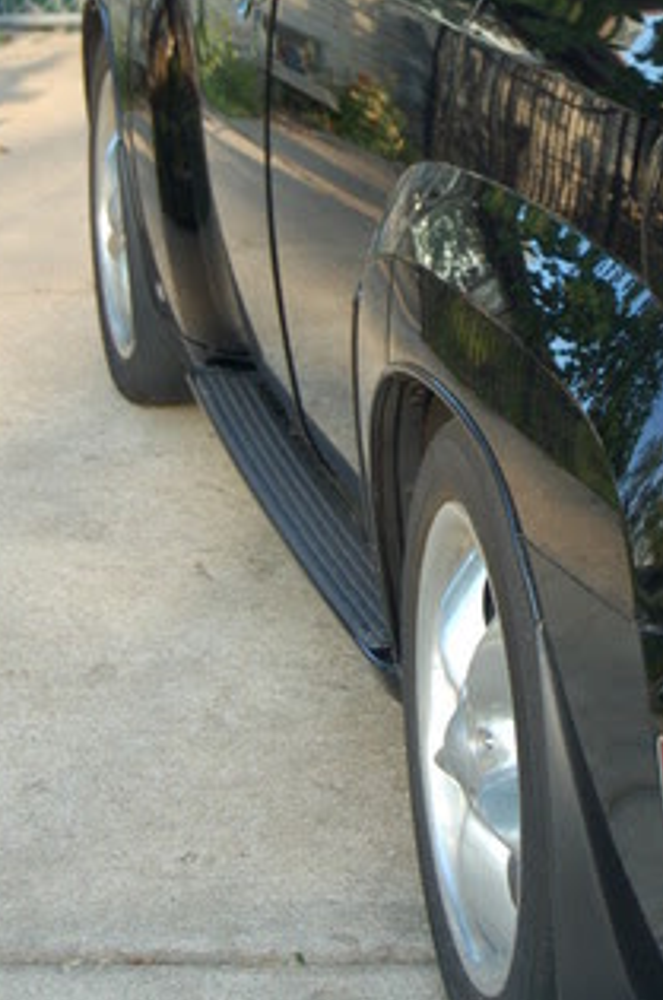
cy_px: 160
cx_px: 525
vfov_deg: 14.9
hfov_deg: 10.0
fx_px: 3797
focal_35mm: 137
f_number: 5.6
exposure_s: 1/125
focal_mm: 45
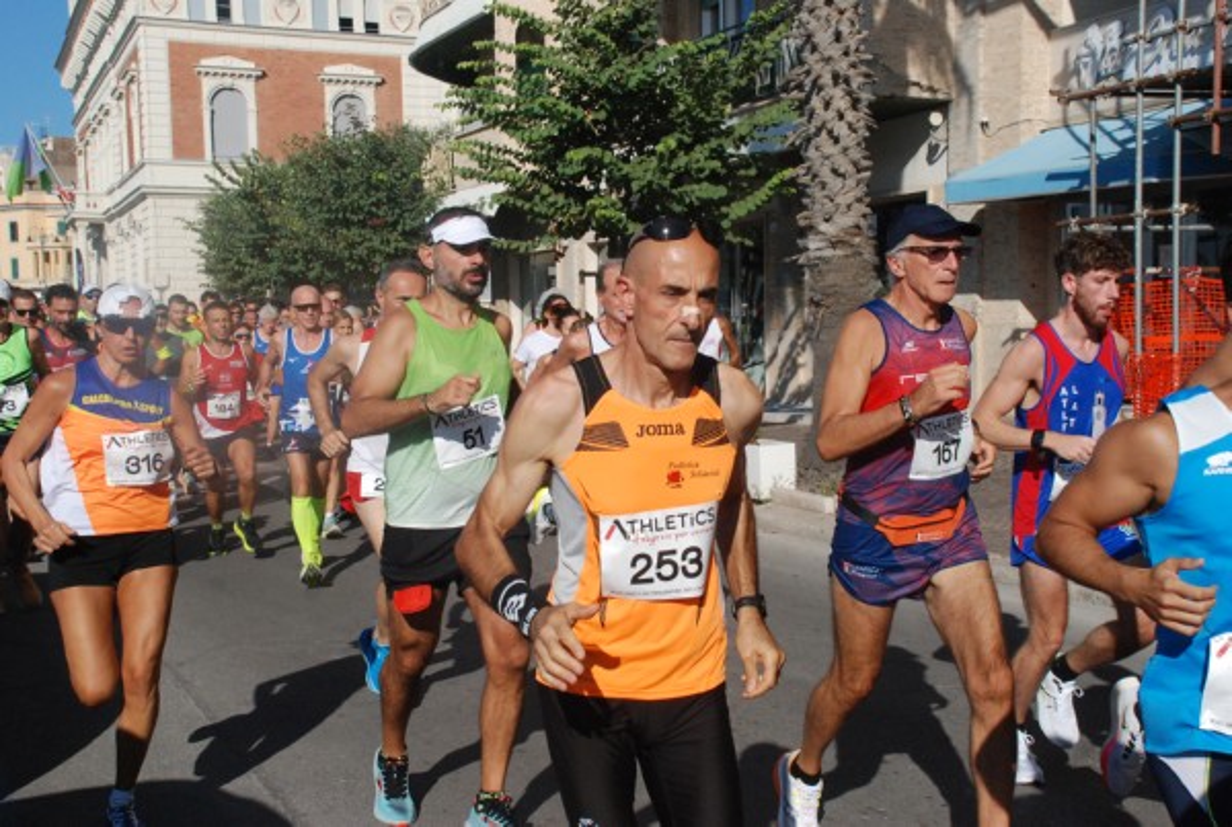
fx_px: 1646
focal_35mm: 48
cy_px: 414
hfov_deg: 41.0
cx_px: 616
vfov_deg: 28.2
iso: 1000
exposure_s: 1/2500
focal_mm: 32
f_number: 9
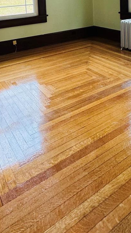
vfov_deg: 51.2
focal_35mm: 32
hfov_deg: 36.6
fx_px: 198
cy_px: 9
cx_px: 52
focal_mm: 2.22
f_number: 2.2
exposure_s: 1/120
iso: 200
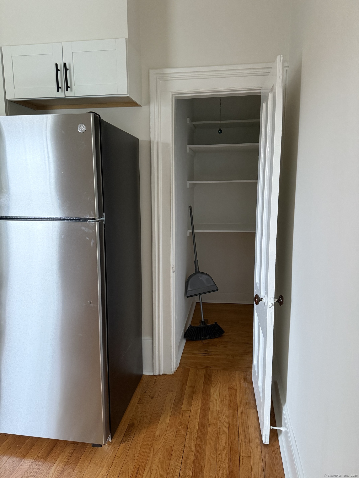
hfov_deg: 56.8
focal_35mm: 24
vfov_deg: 71.6
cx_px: 180
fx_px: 332
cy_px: 239
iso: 500
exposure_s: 1/60
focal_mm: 6.76
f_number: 1.78
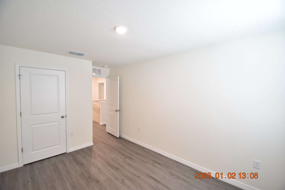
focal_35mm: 15
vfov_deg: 77.3
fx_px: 119
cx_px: 142
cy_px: 95
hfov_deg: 100.4
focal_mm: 10
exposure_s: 1/45
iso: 800
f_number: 3.5
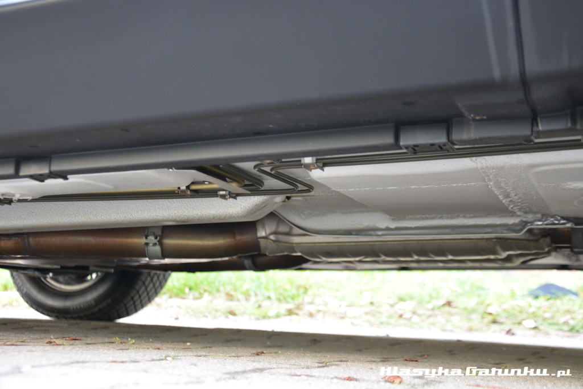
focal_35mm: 45
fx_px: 729
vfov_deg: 29.9
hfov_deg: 43.6
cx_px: 292
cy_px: 194
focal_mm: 30
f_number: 4.2
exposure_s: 1/30
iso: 1000
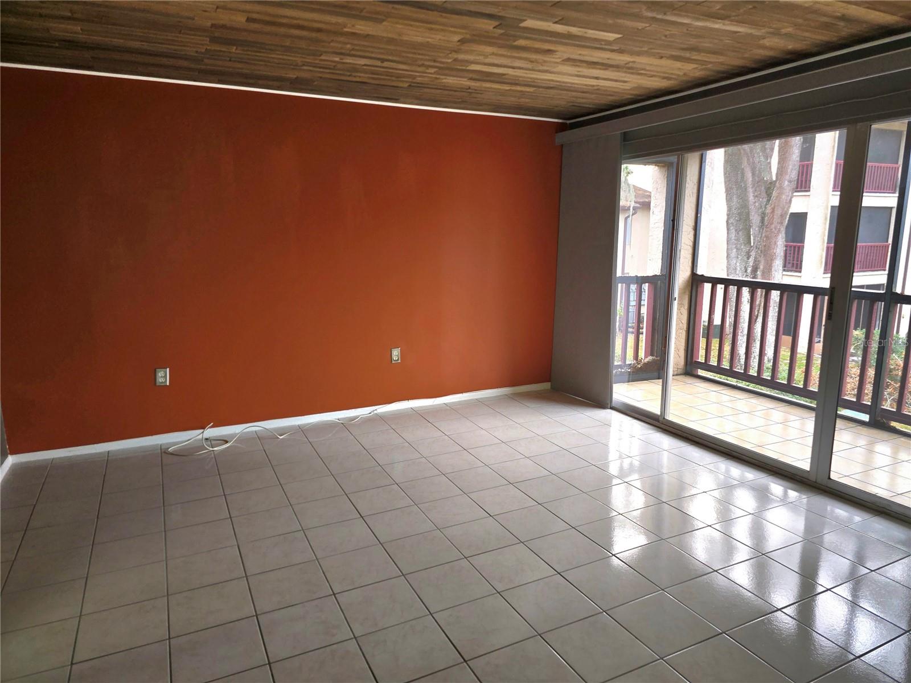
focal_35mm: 23
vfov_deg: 58.9
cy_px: 342
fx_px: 605
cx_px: 456
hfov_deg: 73.9
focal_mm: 6.3
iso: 125
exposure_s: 1/60.2
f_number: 1.7
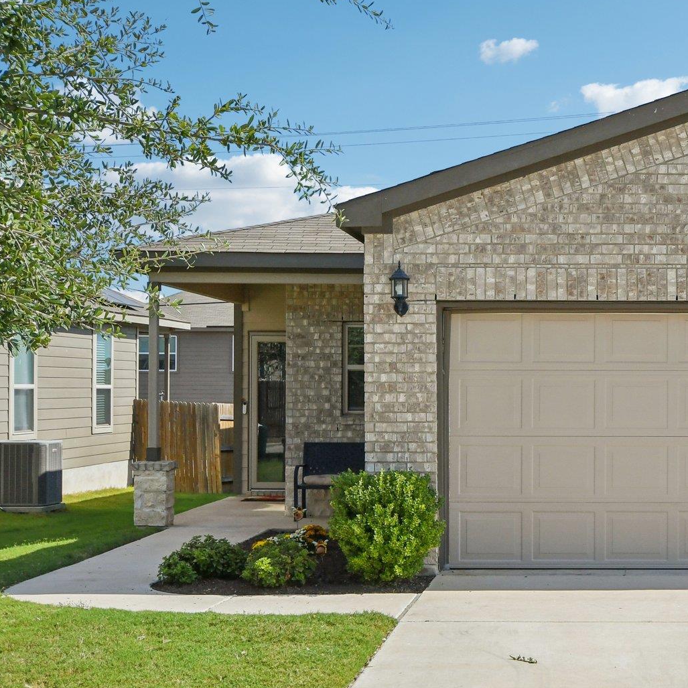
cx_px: 620
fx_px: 1372
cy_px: 357
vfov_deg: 28.2
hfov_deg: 27.2
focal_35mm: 61
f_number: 8
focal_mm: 24
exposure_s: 1/1250
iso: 400
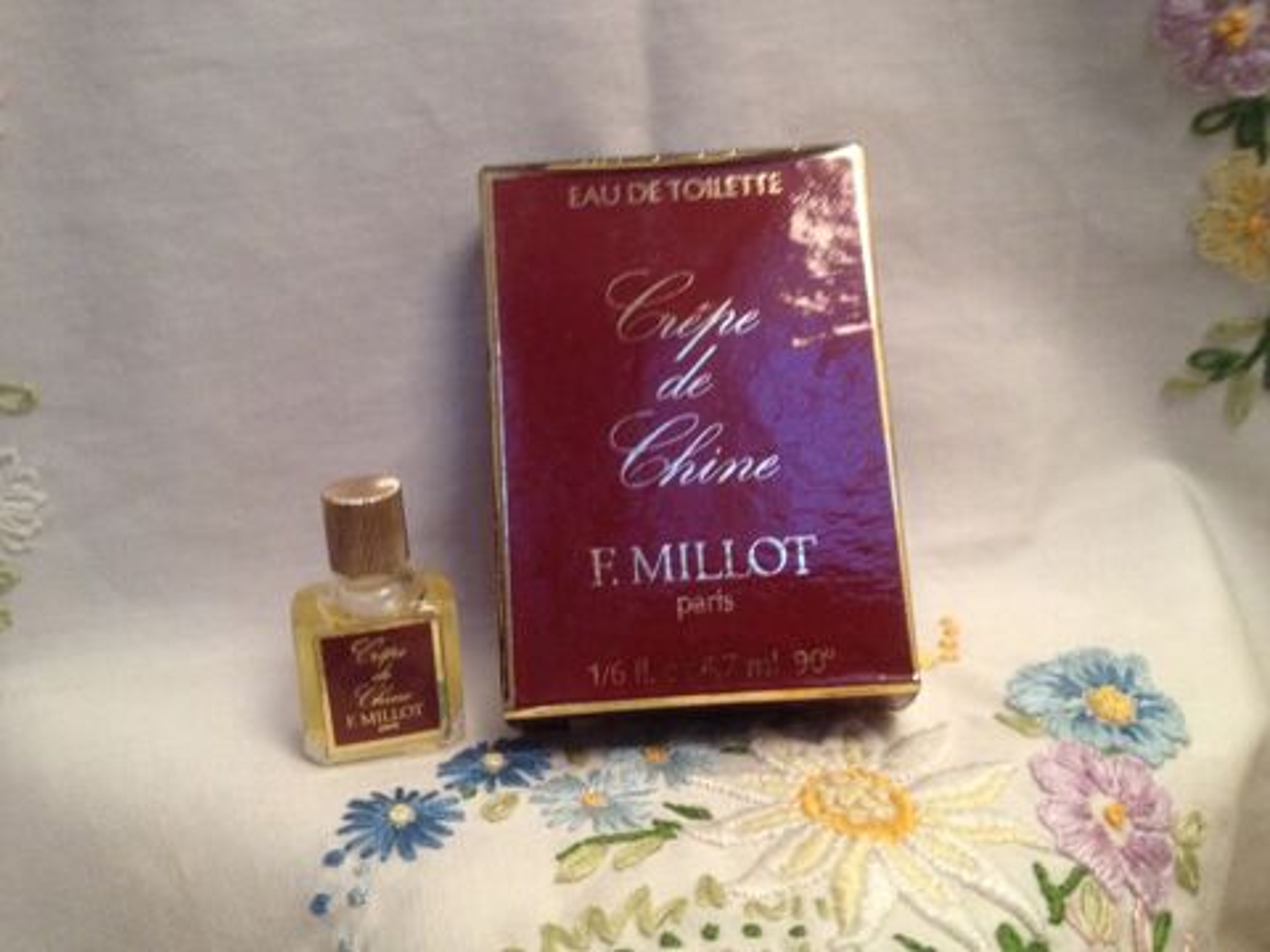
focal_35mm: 35
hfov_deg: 52.6
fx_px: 1284
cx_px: 635
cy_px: 476
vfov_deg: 40.7
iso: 250
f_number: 2.4
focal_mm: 4.28
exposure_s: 1/20
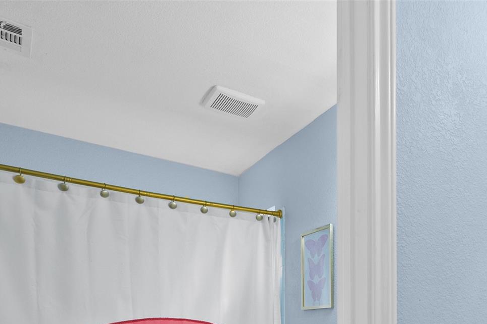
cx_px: 436
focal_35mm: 34
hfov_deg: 49.8
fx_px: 460
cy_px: 344
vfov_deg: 34.3
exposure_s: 1/3
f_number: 8
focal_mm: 16
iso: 400
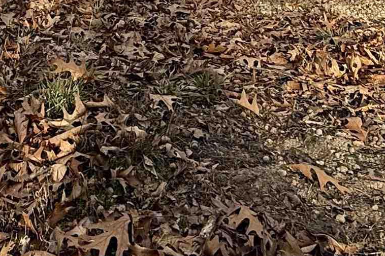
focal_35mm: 59
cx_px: 137
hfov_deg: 33.7
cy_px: -224
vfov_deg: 17.7
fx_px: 631
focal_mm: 2.22
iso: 50
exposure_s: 1/751
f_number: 2.2
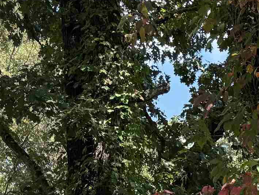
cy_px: 412
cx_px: 450
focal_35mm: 104
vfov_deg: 12.3
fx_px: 778
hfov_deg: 16.2
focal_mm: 6.76
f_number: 1.78
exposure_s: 1/1192
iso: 80
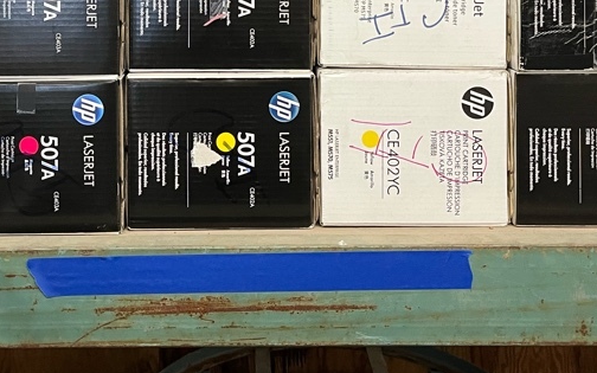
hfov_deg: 36.1
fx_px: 911
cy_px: -40
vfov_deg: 21.9
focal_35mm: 56
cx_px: 223
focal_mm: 5.1
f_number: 1.6
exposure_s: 1/60
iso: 250
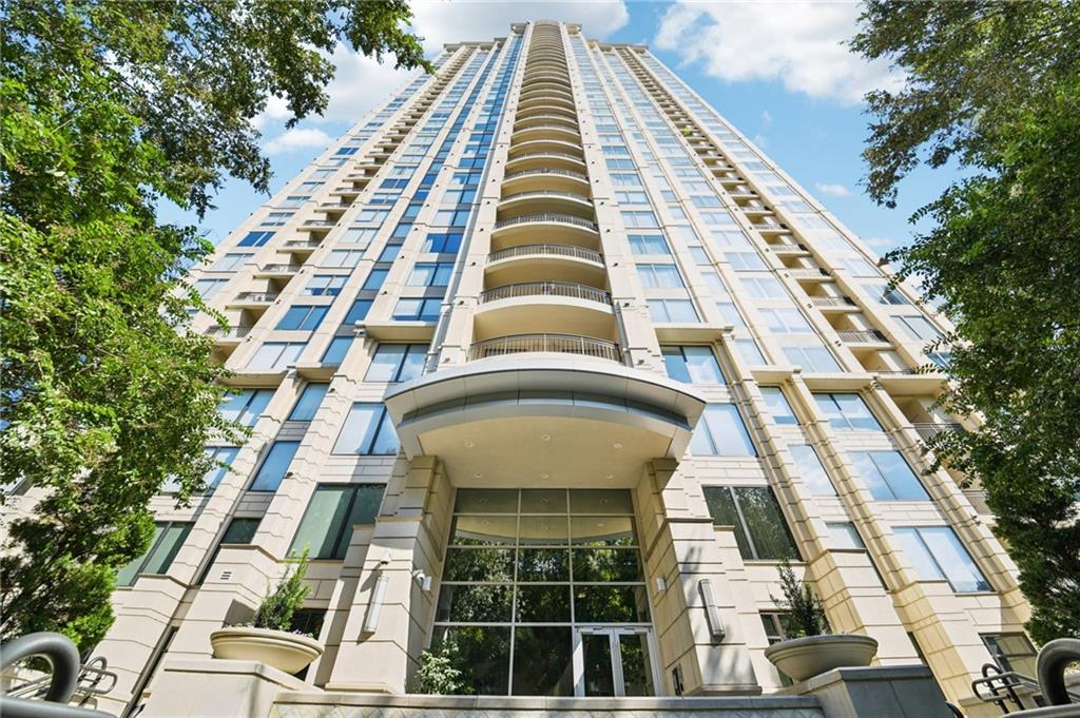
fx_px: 390
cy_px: 359
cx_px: 540
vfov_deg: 85.3
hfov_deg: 108.4
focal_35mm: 13
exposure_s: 1/40
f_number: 8
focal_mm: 13
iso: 100
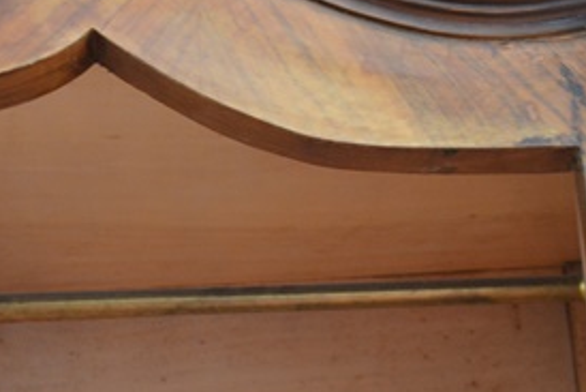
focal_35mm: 95
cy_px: 193
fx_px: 1549
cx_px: 244
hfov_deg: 21.4
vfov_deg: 14.4
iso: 1600
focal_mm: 29
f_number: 4.5
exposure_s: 1/30
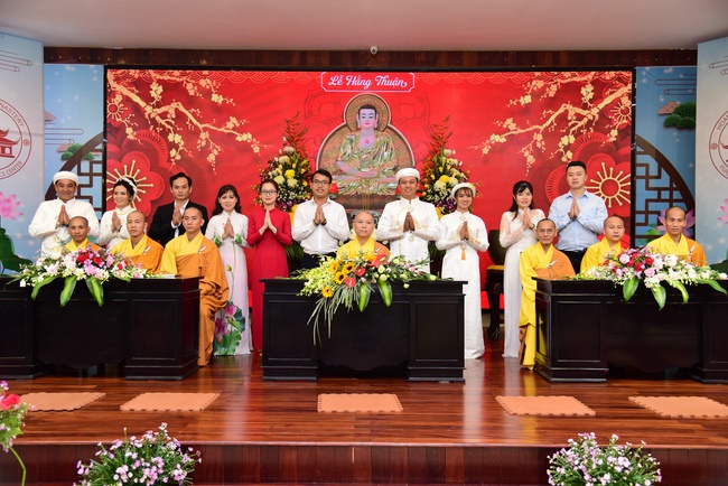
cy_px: 243
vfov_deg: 37.9
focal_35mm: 35
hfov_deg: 54.4
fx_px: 708
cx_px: 364
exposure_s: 1/60
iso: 800
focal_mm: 35
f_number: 4
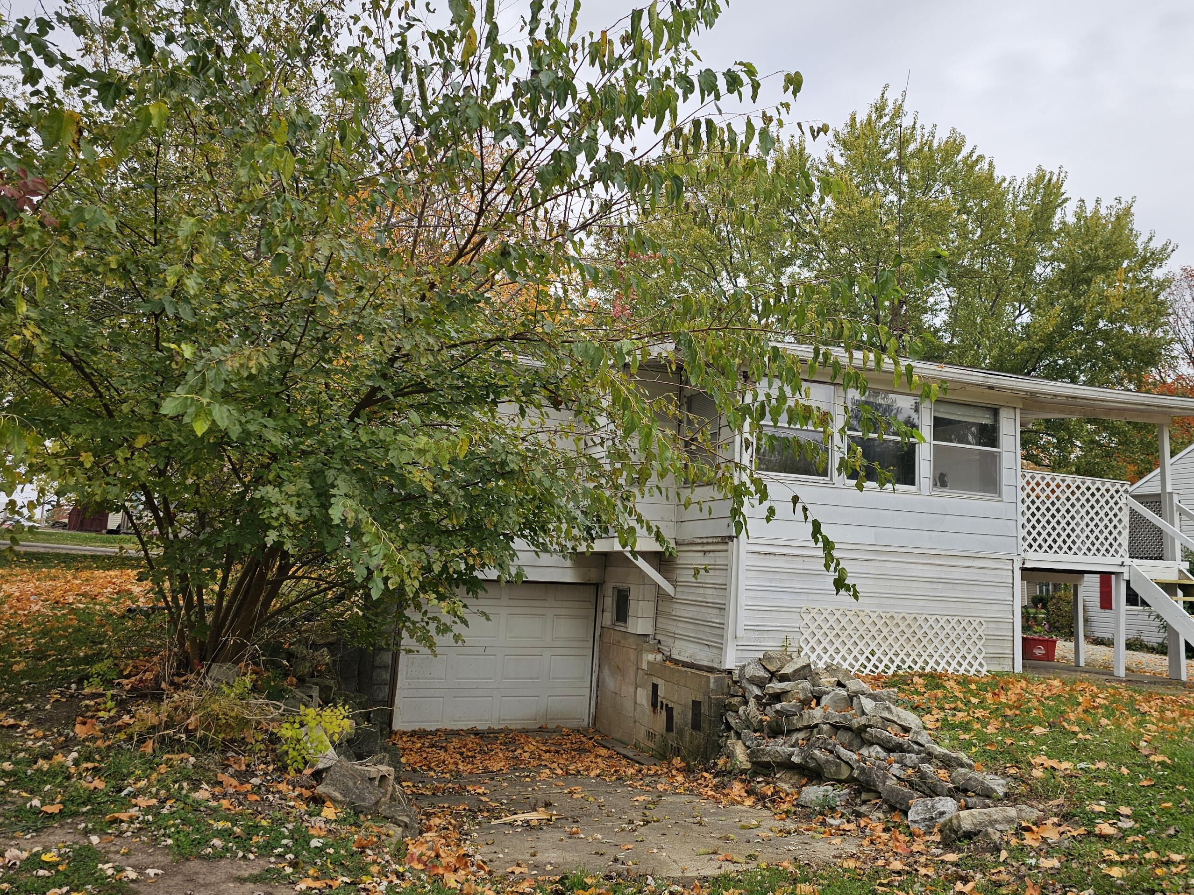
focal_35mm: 27
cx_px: 670
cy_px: 442
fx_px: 931
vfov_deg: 51.4
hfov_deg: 65.1
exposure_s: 1/318
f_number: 1.7
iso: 10
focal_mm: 6.3
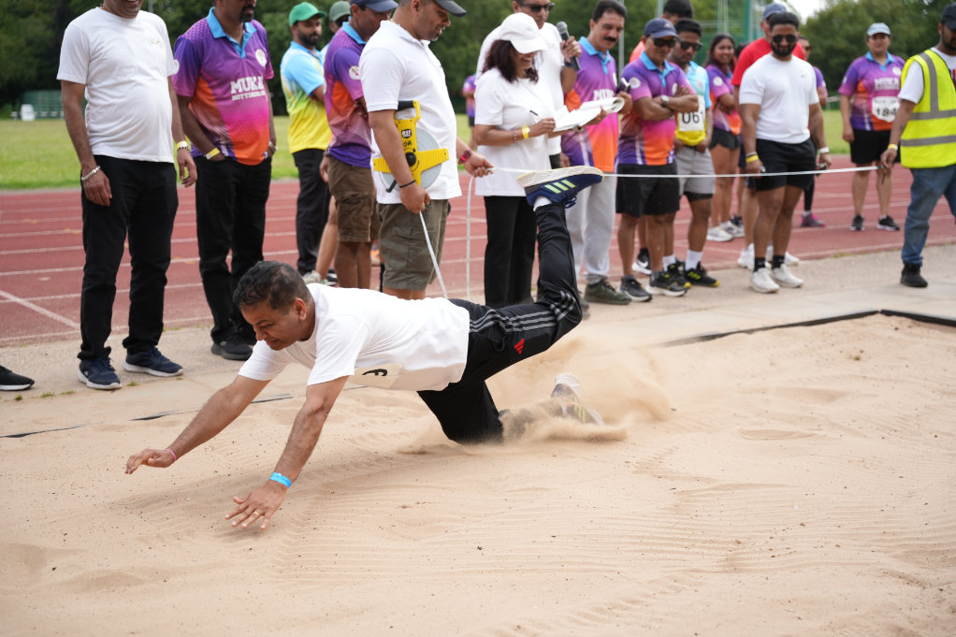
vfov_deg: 28.4
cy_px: 318
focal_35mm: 47
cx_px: 478
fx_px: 1258
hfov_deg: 41.6
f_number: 2.8
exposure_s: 1/1250
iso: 250
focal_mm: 47.4
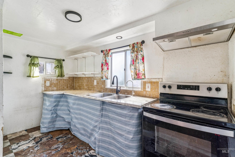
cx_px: 118
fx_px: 105
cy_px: 78
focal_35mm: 16
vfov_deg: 73.4
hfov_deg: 96.4
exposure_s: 1/20
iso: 400
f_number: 13
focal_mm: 16.1
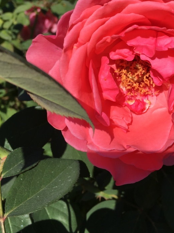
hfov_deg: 33.3
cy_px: 70
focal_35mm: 43
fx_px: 288
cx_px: 117
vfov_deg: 43.0
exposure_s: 1/1832
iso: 25
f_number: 2.2
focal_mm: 4.15
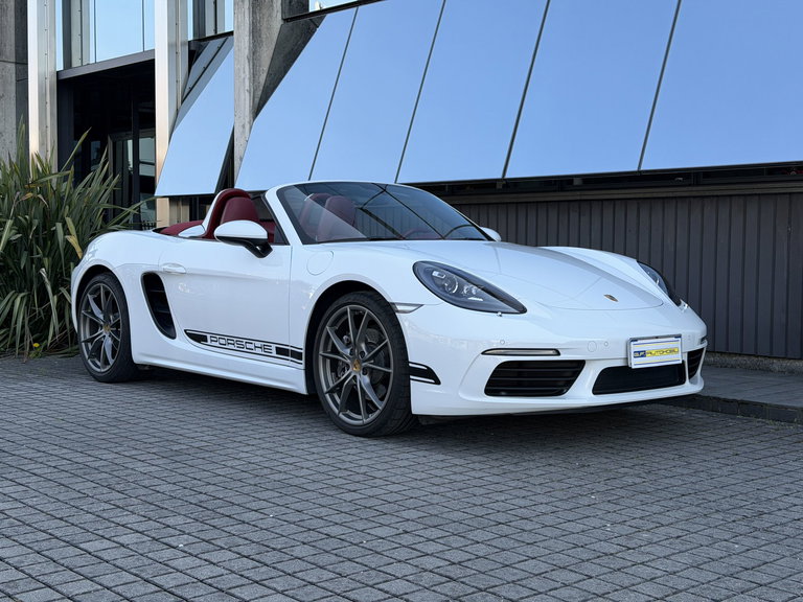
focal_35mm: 48
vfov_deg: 30.3
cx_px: 402
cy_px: 301
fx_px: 1113
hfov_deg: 39.7
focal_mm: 6.76
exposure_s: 1/1222
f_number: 1.78
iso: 64
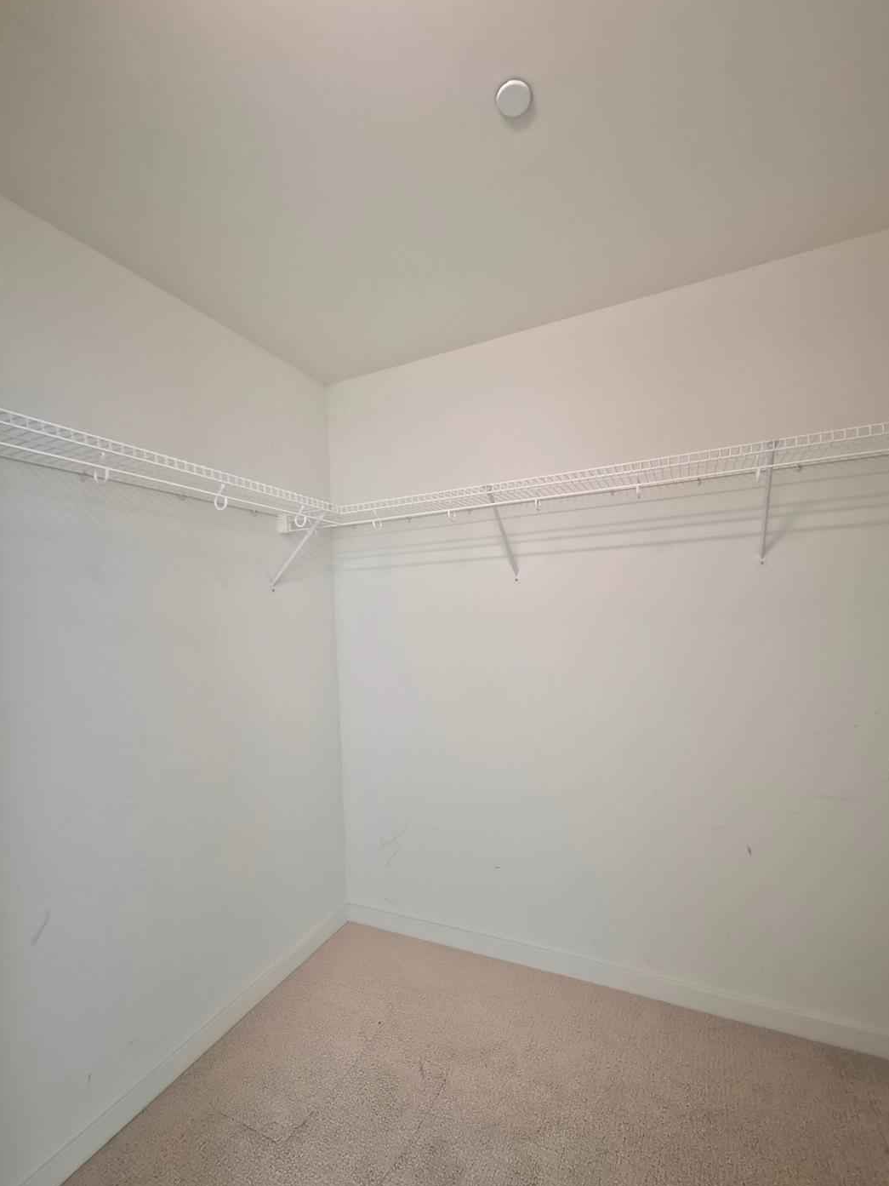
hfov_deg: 85.6
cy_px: 617
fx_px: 479
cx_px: 475
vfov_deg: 102.0
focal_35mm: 14
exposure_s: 1/60.2
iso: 250
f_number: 2.2
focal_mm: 1.7
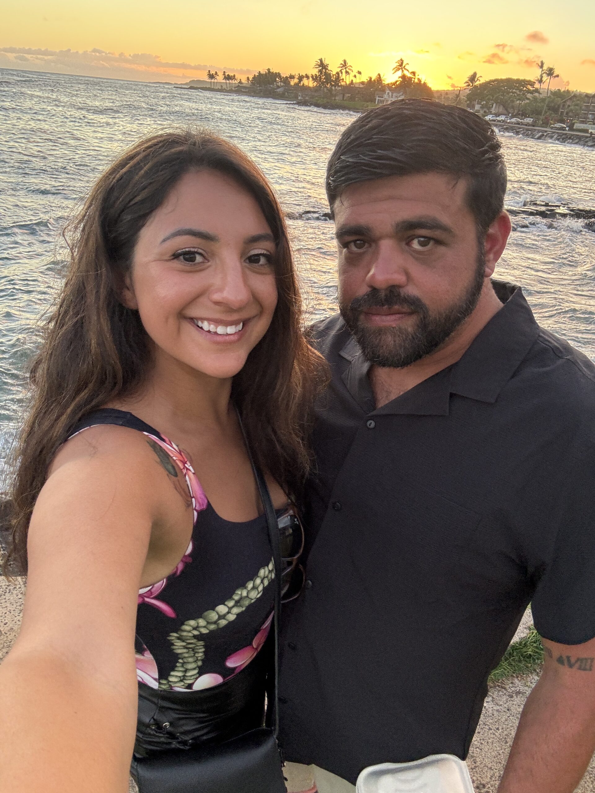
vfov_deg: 73.9
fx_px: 527
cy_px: 396
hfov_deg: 58.9
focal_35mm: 23
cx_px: 298
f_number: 1.9
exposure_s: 1/121
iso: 50
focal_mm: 2.69
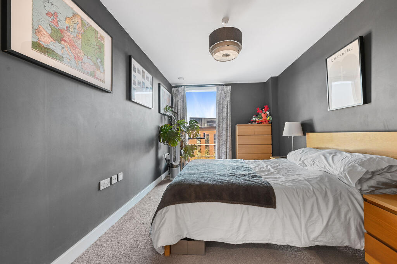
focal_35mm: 14
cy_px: 132
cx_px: 198
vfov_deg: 81.1
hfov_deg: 104.3
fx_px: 154
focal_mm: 14
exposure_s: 4
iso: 400
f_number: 8
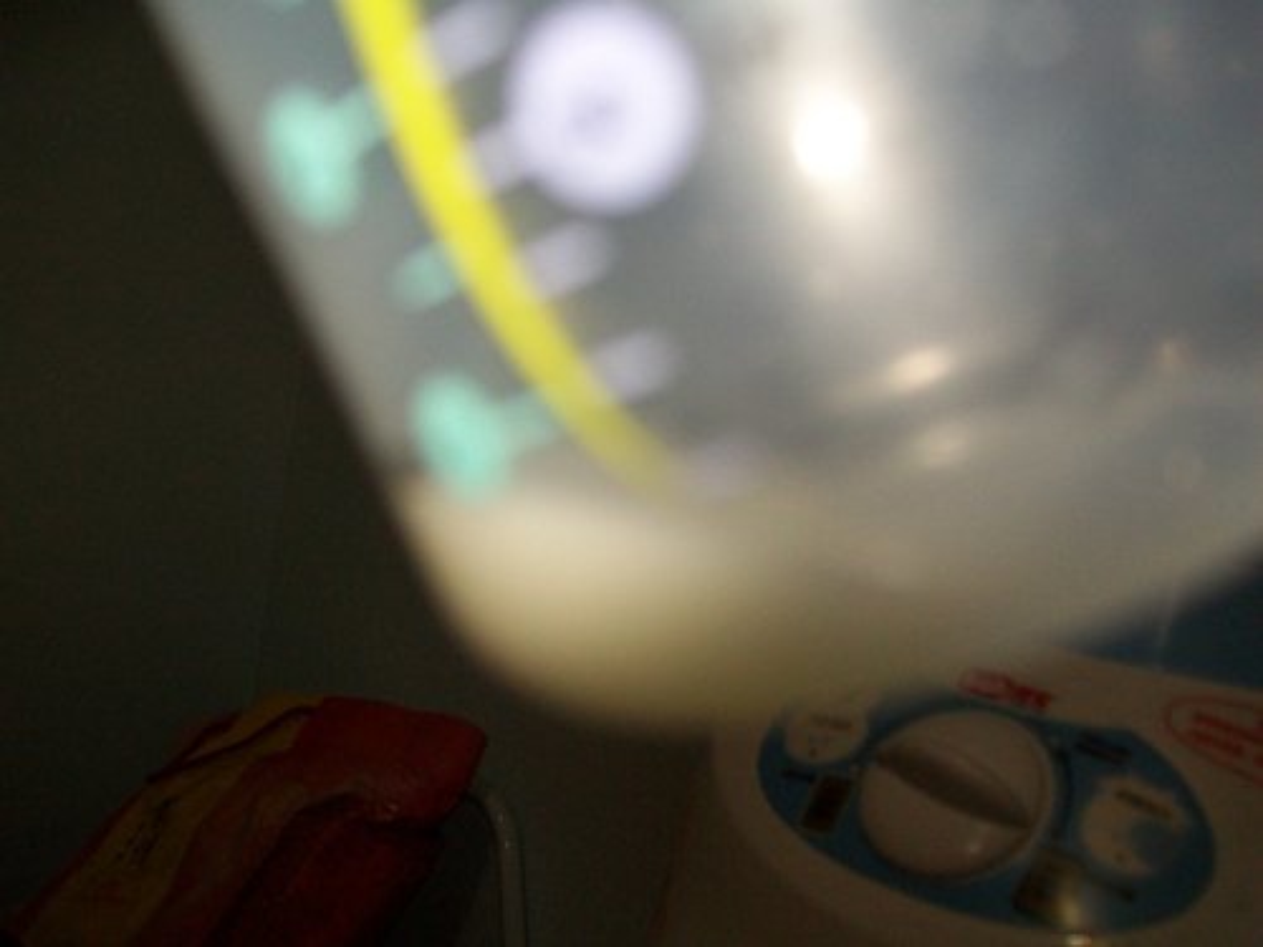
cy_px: 474
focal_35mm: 34
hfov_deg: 54.0
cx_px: 632
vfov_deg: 41.8
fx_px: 1241
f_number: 2.7
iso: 160
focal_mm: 6.1
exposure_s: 1/60
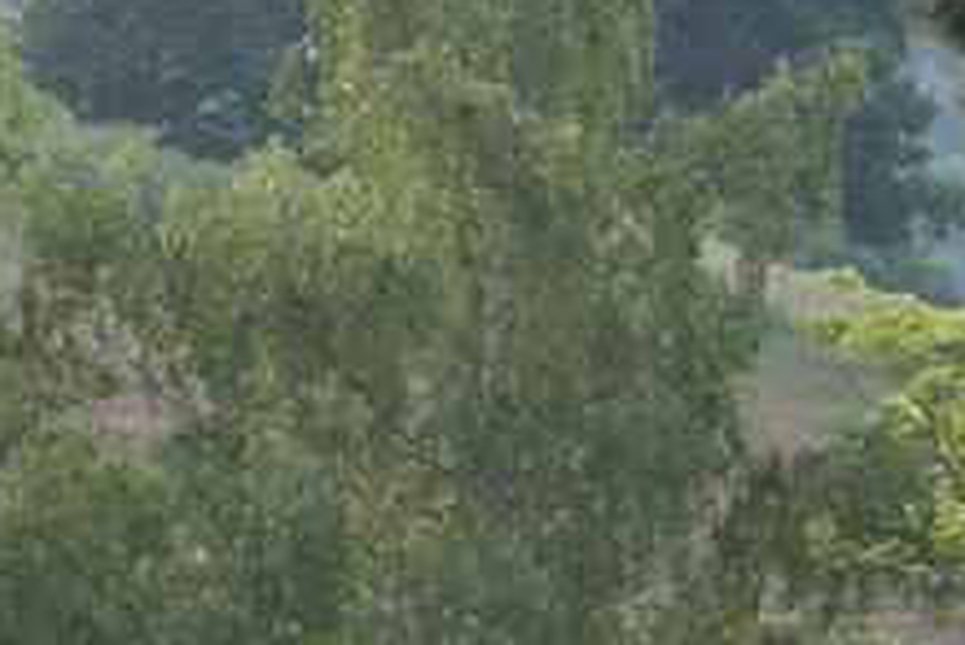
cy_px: 557
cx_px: -1461
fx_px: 15058
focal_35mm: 561
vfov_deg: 2.5
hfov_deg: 3.6
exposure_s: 1/100
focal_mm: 55
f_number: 5.6
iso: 200
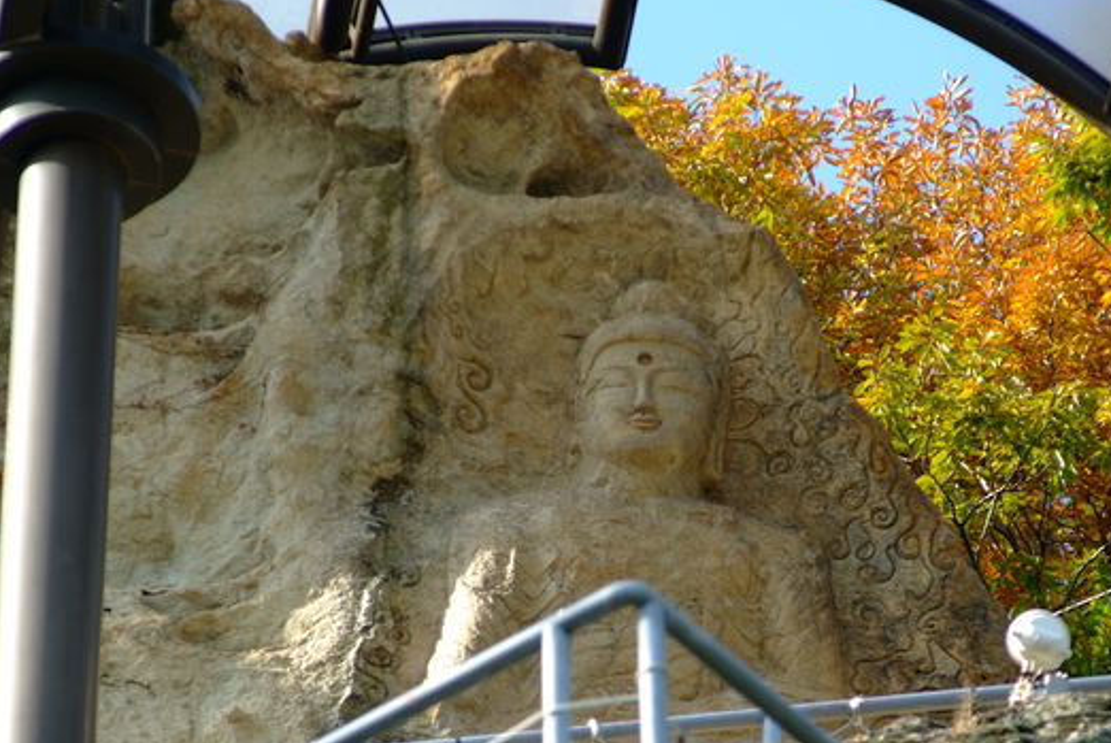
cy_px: 443
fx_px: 12416
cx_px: 606
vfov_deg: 3.4
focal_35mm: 402
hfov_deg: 5.1
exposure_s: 1/250
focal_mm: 200
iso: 100
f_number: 4
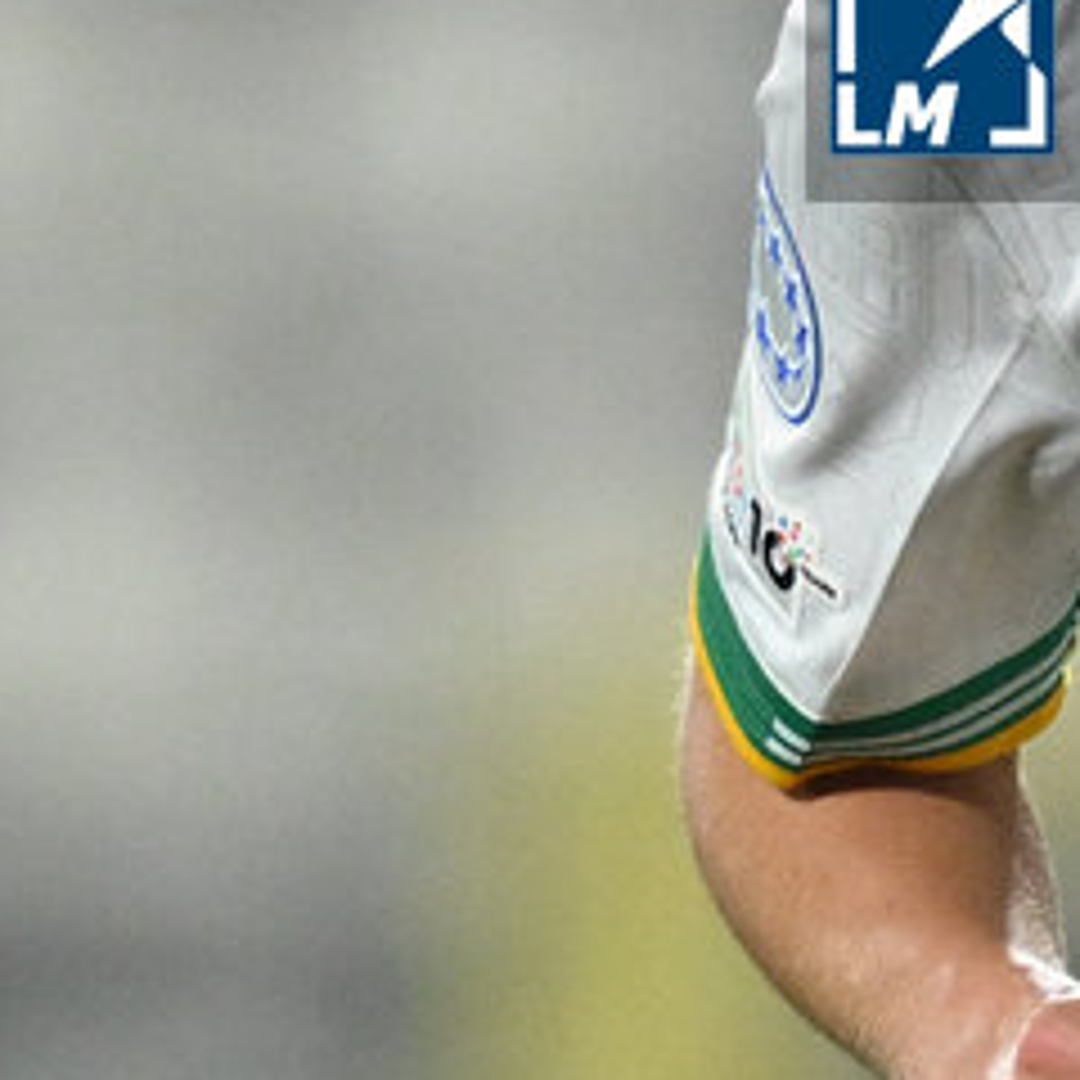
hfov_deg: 1.2
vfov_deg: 1.2
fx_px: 51218
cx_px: 1246
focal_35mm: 1451
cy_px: -4
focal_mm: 400
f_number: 3.2
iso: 3200
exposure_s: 1/1600
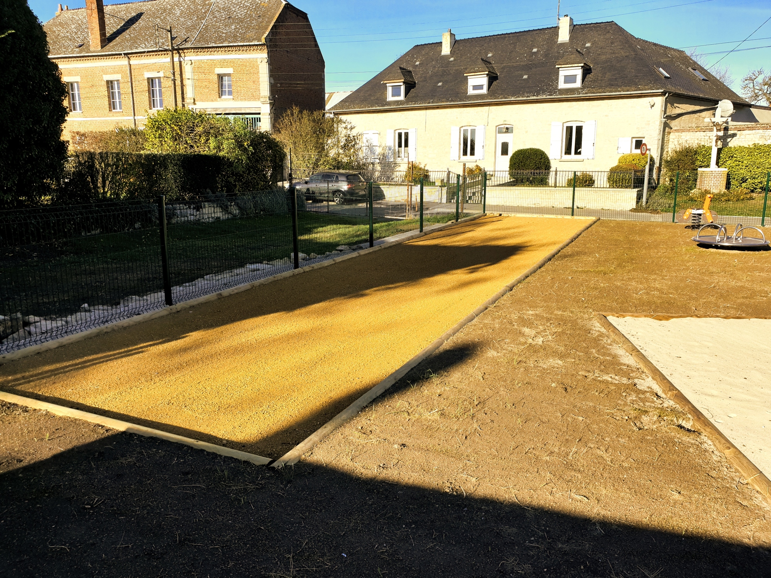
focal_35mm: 26
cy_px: 289
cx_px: 386
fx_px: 579
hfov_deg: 67.3
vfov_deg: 53.1
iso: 50
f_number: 2.4
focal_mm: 4.3
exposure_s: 1/1497
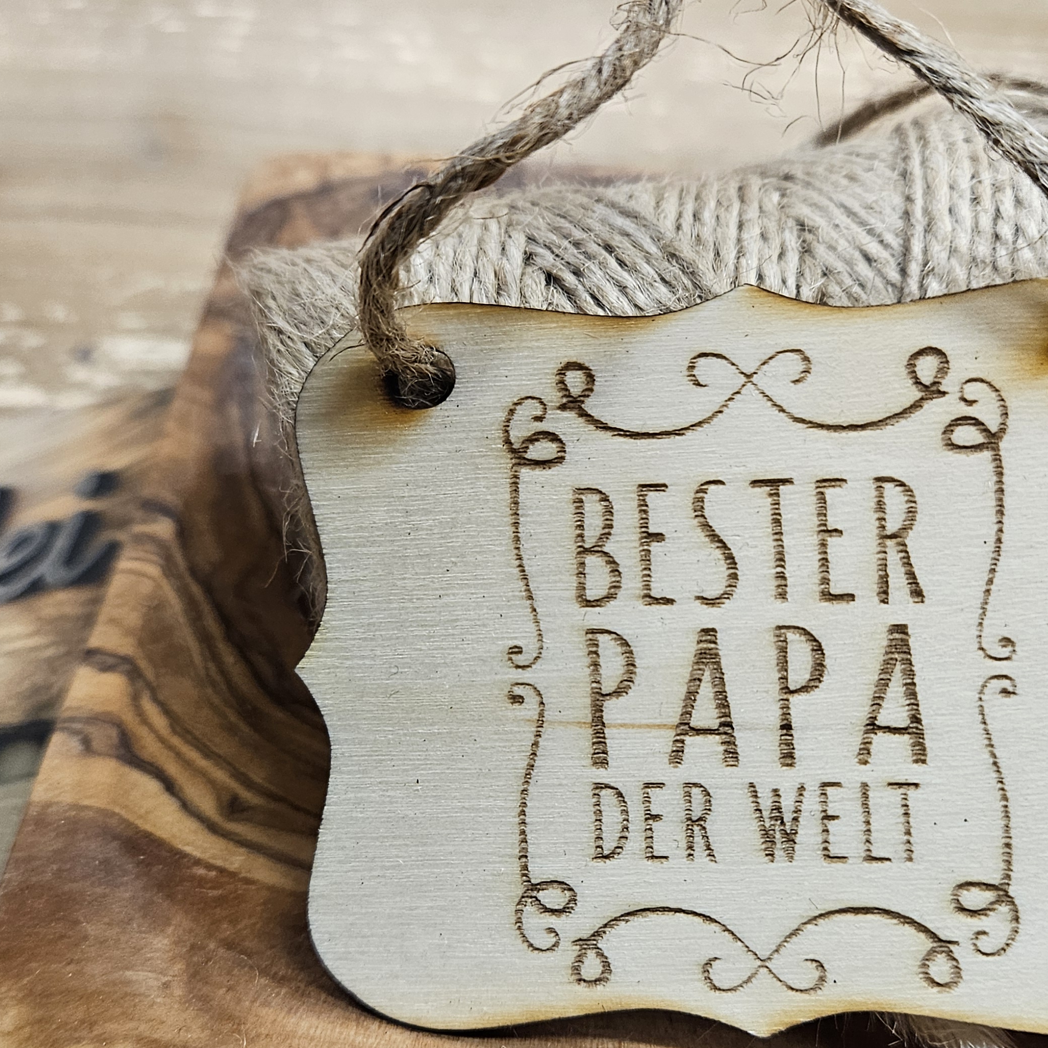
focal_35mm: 39
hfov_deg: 42.8
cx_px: 555
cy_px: 577
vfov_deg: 42.8
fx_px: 1336
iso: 320
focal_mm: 5.4
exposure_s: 1/100
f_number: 1.8
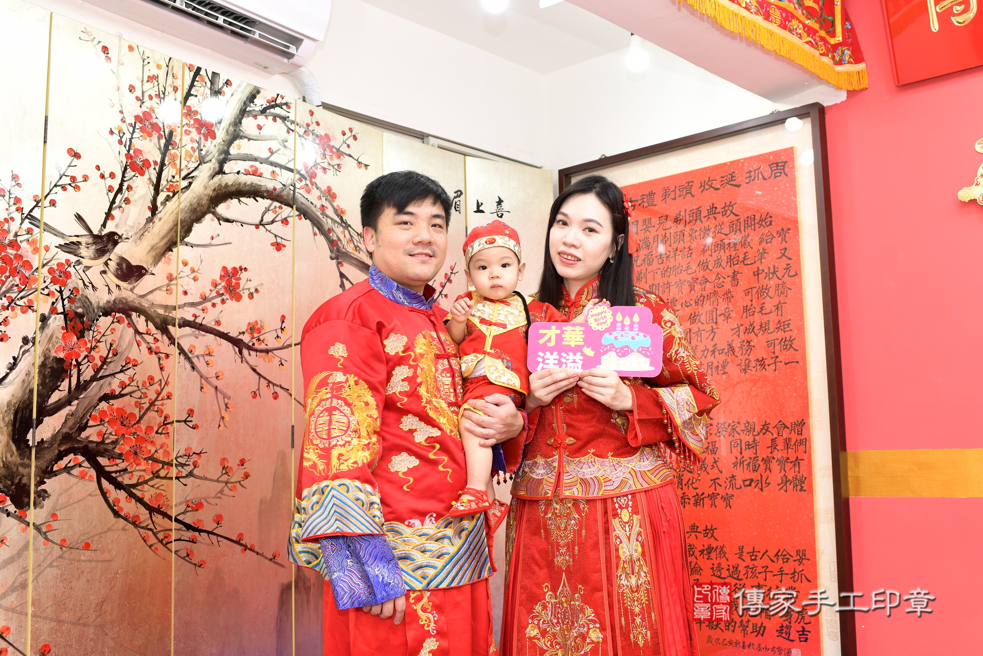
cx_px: 492
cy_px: 328
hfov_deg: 54.4
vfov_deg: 37.9
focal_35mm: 35
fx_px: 956
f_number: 4.5
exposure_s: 1/200
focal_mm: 35
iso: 800
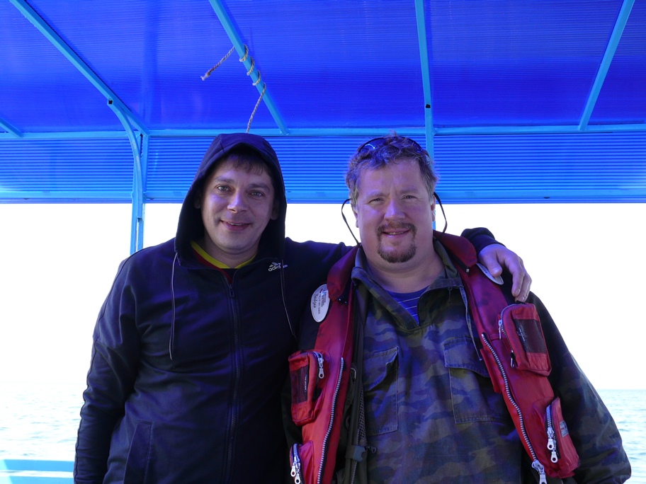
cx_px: 323
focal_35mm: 43
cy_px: 242
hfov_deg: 43.9
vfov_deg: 33.6
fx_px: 802
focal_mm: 9.1
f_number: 4
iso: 100
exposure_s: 1/125
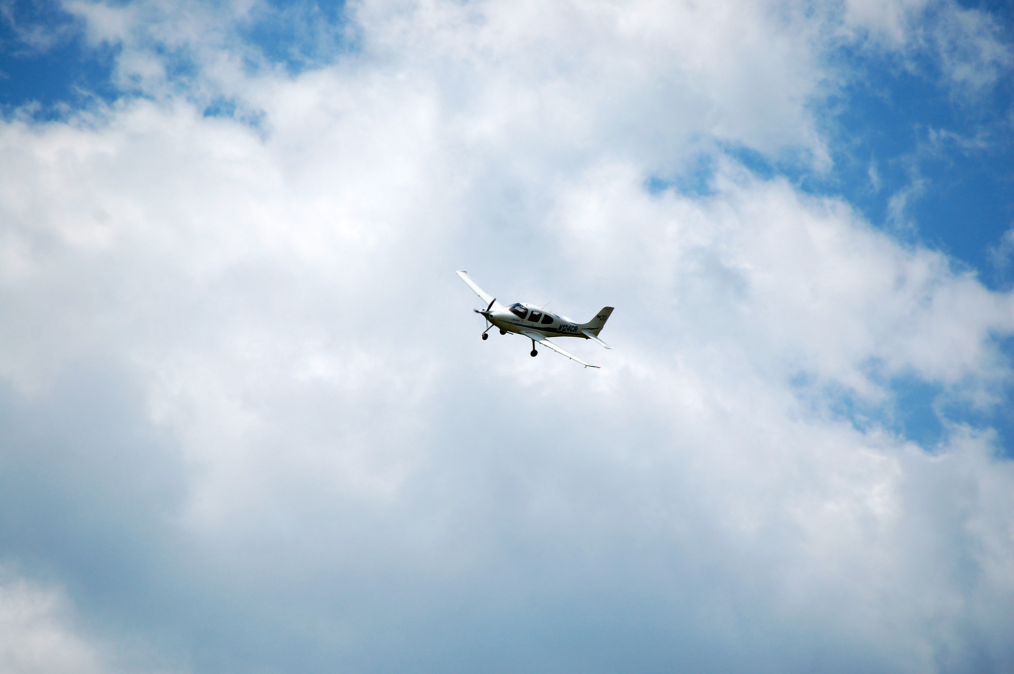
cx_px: 507
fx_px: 8442
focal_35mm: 300
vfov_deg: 4.6
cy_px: 337
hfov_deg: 6.9
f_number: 7.1
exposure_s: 1/1600
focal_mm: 200
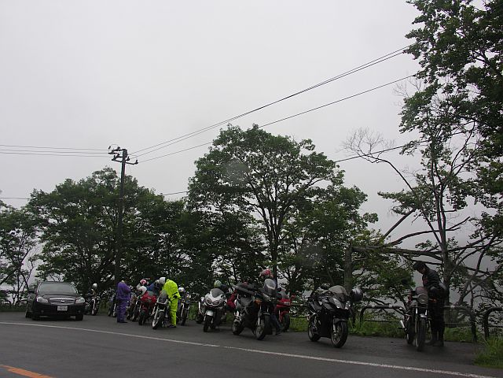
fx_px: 450
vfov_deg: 45.4
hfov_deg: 58.4
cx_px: 252
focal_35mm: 31
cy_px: 189
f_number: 5
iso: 50
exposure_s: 1/200
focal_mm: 8.1
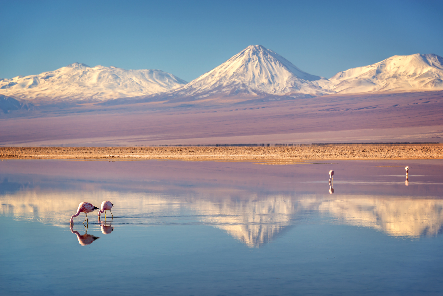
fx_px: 1662
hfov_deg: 15.2
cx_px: 222
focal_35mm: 135
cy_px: 148
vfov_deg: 10.2
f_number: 8
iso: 160
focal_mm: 135
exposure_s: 1/200
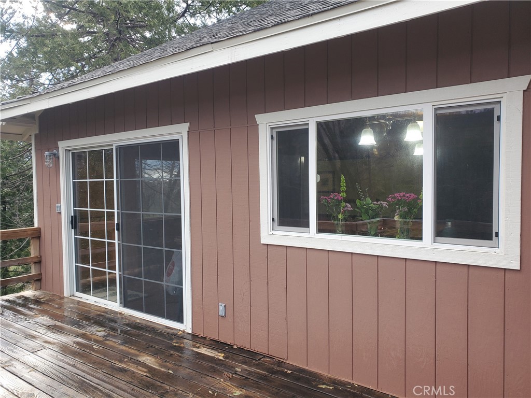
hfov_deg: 67.3
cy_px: 199
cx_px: 266
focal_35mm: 26
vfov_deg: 53.1
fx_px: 399
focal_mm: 4.3
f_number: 2.4
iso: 80
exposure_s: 1/120
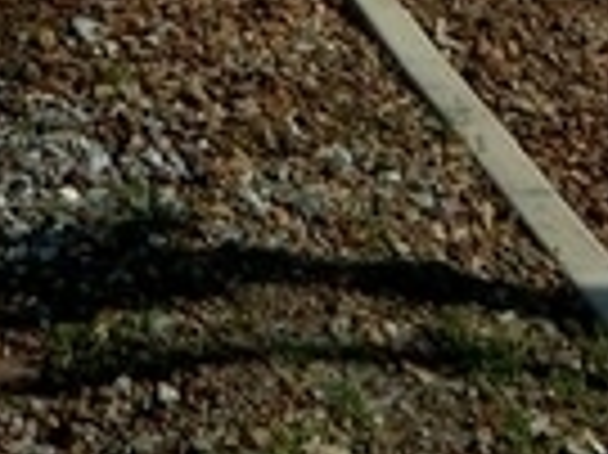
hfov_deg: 13.8
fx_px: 2492
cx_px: 72
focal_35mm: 142
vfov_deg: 8.8
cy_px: -859
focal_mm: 4.3
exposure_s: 1/800
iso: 64
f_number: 3.2
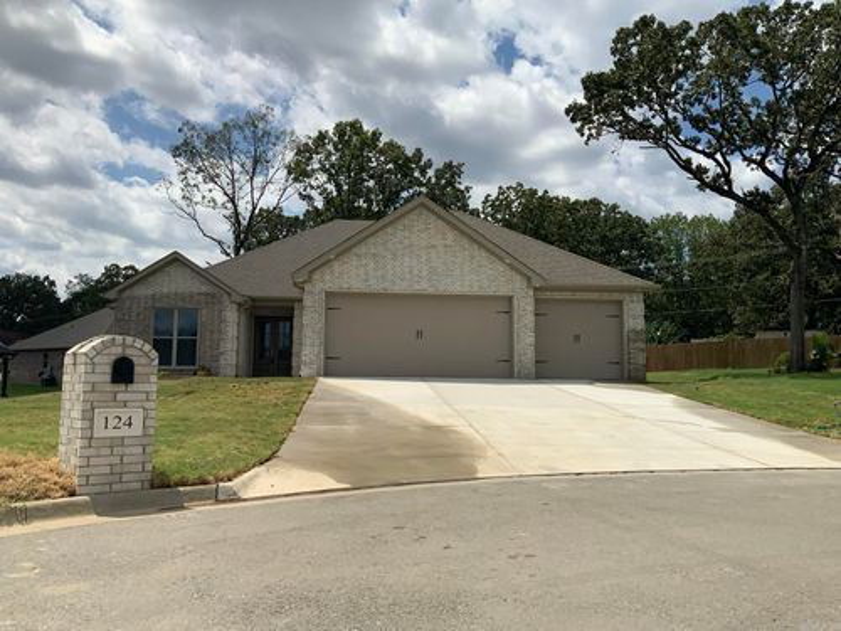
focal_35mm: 29
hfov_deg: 61.7
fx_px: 705
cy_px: 316
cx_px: 420
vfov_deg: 48.2
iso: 20
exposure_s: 1/4405
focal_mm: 3
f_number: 1.8
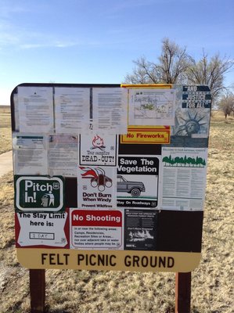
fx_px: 298
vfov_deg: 55.4
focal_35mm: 33
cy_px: 156
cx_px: 117
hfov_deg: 42.9
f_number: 2.4
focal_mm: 3.3
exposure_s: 1/1114
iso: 25
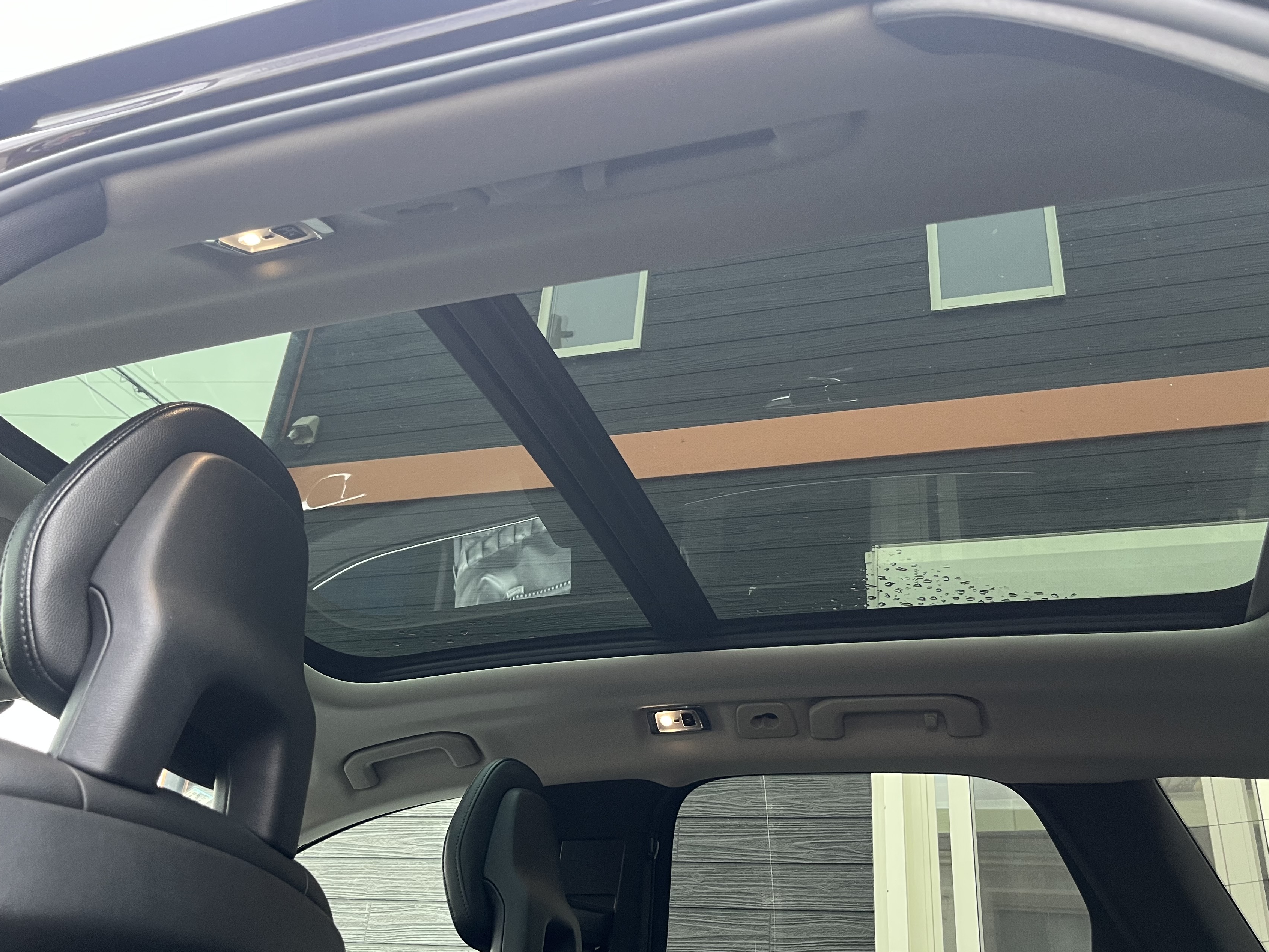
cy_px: 497
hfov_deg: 58.3
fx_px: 1136
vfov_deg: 45.4
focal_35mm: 31
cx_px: 616
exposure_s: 1/60
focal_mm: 5.1
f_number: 1.6
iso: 125
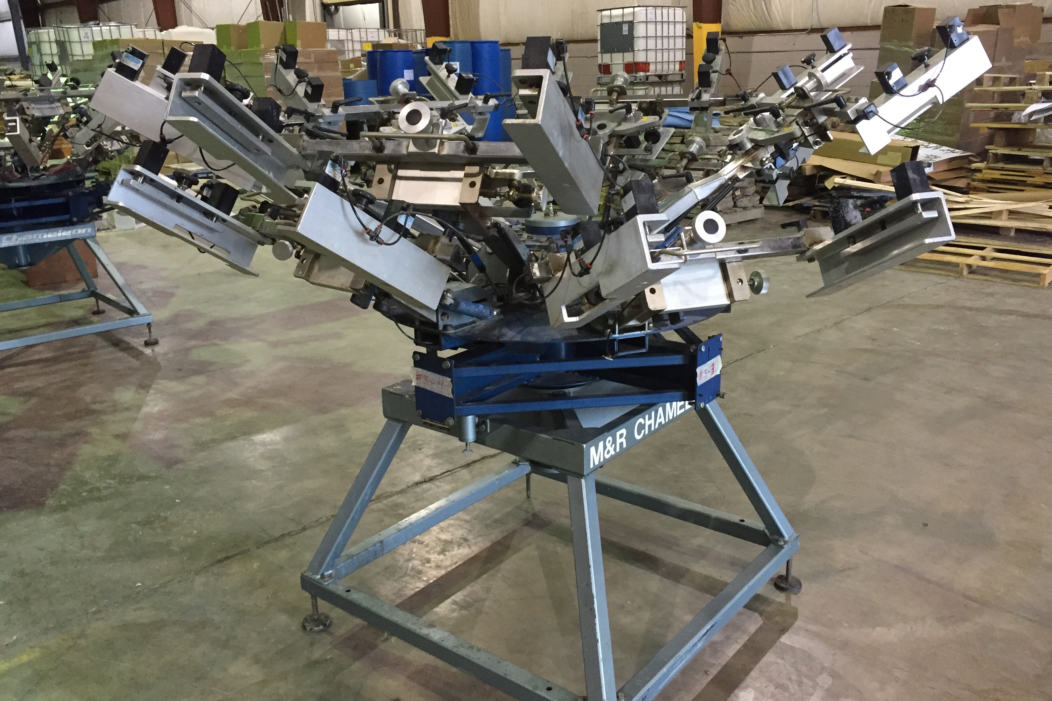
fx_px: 906
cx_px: 525
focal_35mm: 31
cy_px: 335
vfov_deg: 42.3
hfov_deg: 60.3
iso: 250
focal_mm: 4.15
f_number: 2.2
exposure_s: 1/24
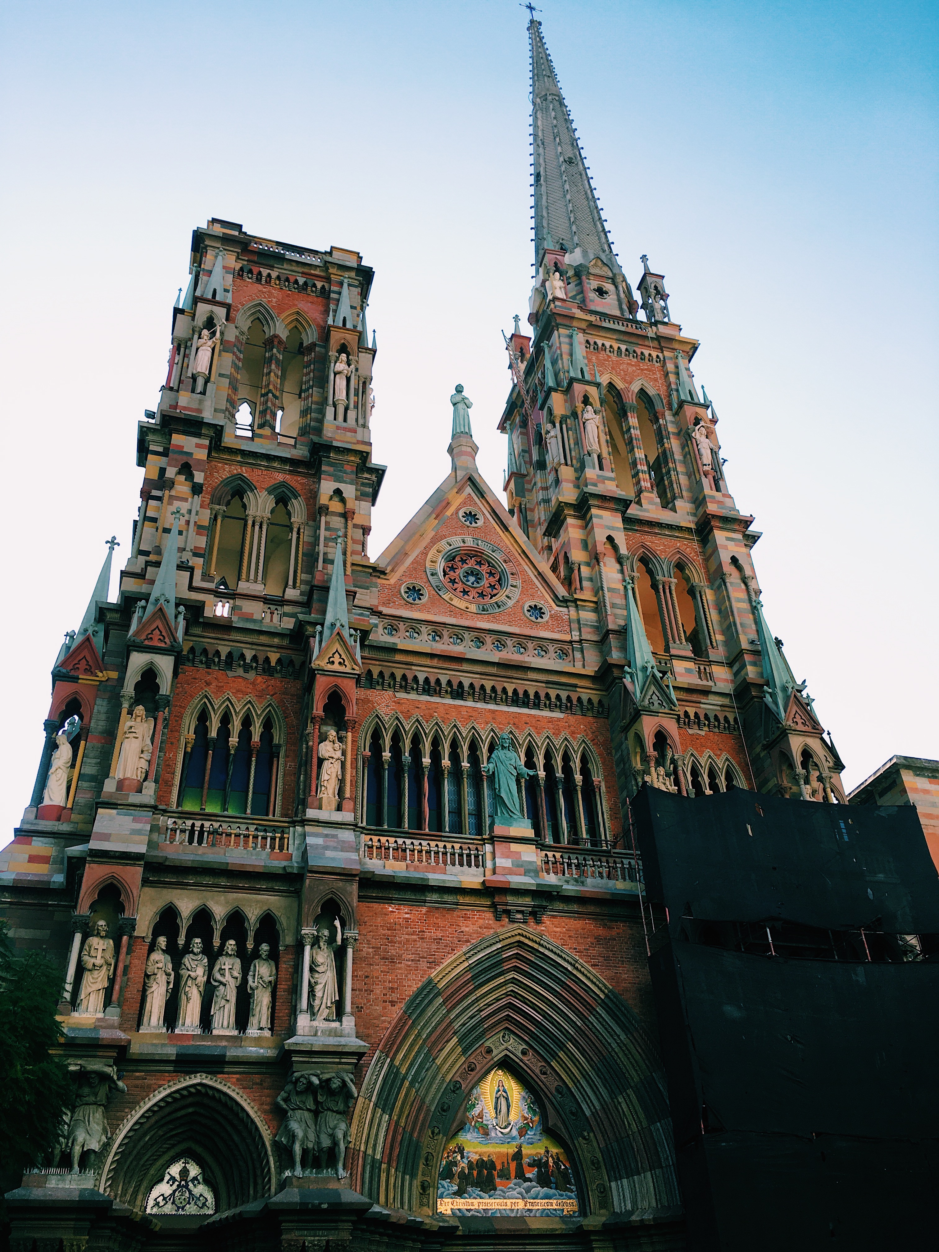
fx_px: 1049
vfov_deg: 61.7
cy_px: 626
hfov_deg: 48.2
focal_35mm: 29
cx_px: 470
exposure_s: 1/475
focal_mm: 4.15
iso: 25
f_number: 2.2
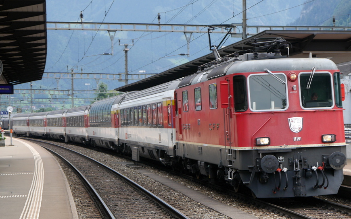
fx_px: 1091
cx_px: 228
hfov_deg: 18.2
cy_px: 143
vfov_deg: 11.5
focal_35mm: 114
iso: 160
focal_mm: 39
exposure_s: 1/160
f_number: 6.3
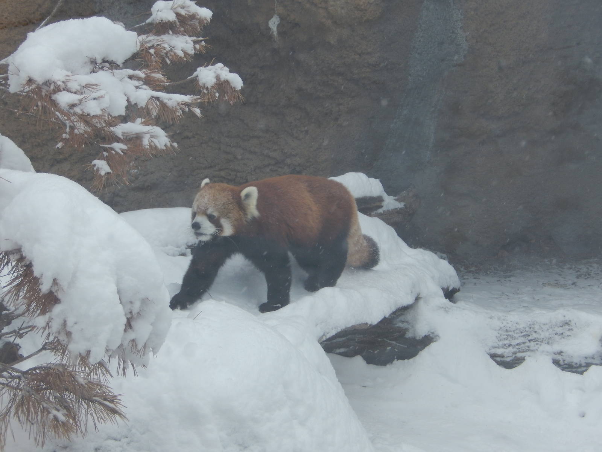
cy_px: 226
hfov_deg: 20.7
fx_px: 1652
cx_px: 301
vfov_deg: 15.6
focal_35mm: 95
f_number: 5.2
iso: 125
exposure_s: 1/400
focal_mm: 17
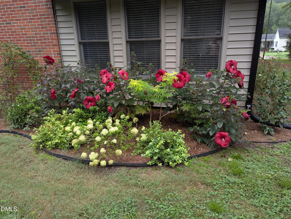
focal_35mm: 24
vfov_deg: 56.9
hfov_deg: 71.5
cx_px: 146
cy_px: 110
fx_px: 202
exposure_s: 1/341
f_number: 1.85
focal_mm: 6.81
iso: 143
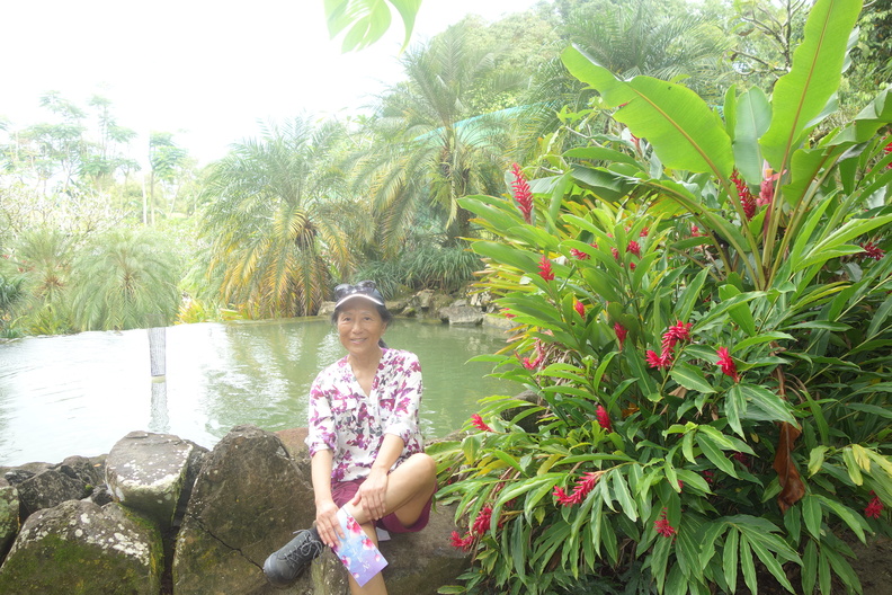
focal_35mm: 28
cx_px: 446
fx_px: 694
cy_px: 298
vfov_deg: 46.4
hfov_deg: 65.5
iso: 125
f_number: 4
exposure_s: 1/125
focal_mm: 10.4
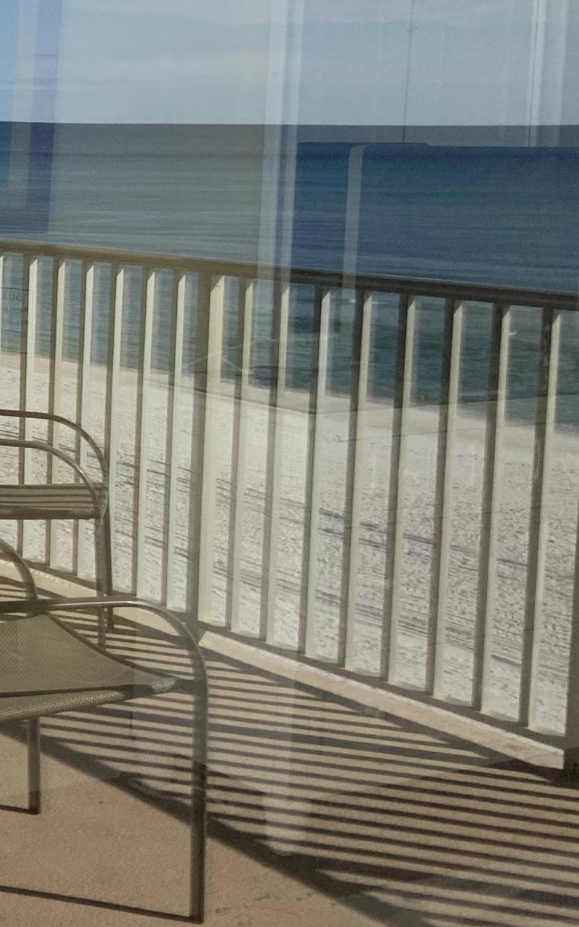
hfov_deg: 15.2
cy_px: 292
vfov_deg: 27.6
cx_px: -466
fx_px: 1868
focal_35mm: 74
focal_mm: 3
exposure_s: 1/816
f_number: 1.8
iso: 16
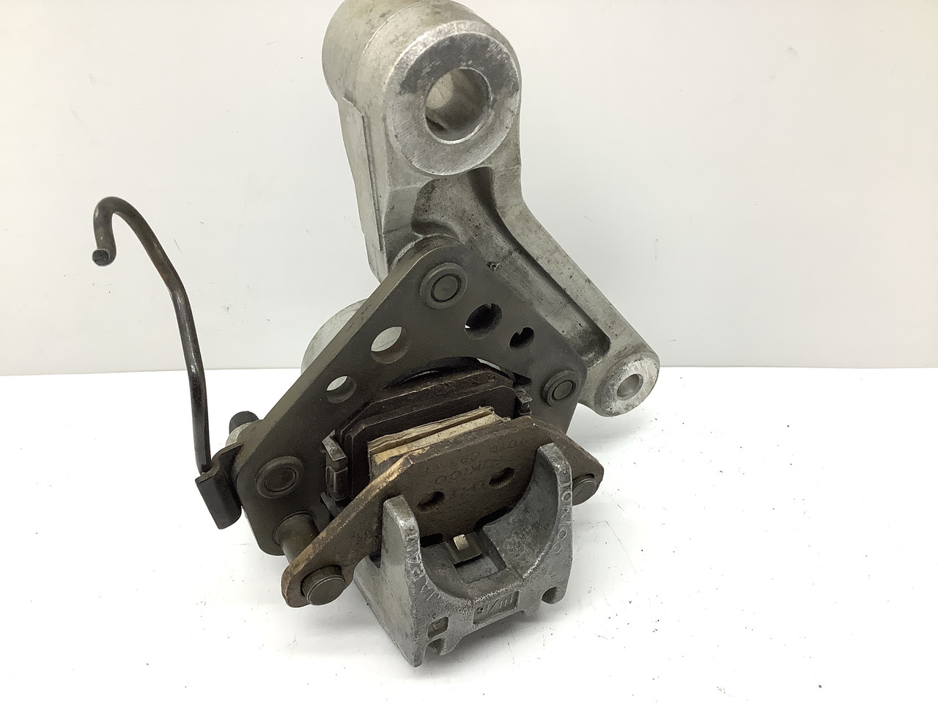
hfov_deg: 58.4
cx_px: 469
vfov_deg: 45.4
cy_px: 352
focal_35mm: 31
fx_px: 840
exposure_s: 1/120
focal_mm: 3.3
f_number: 2.4
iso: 64
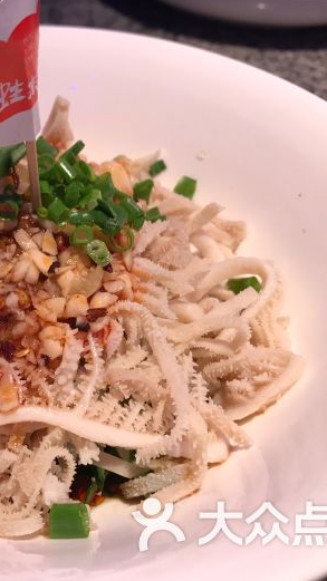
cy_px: 289
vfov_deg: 49.4
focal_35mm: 41
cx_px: 21
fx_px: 632
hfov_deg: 27.7
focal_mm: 3.99
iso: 32
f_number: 1.8
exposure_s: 1/100
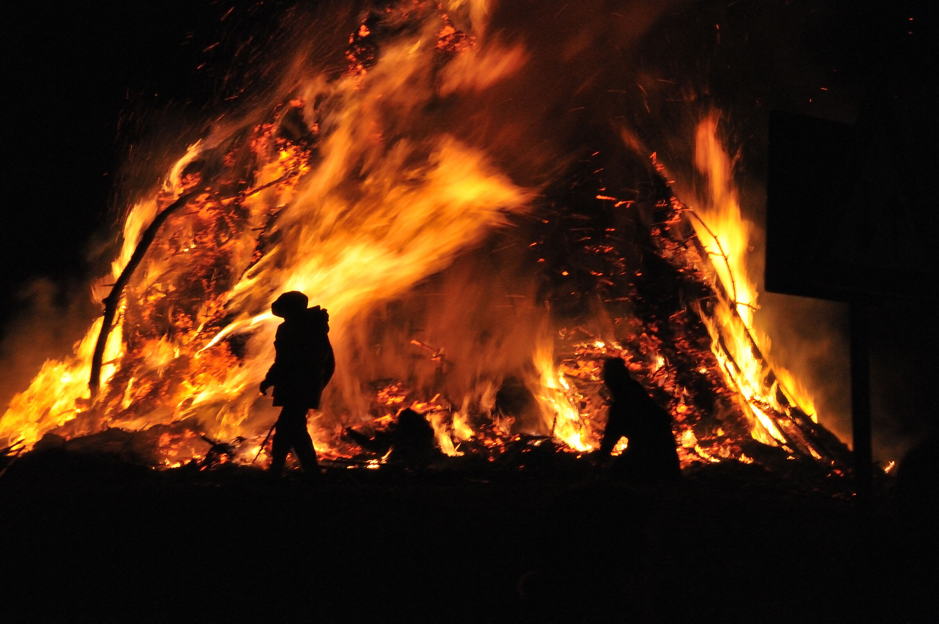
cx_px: 470
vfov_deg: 13.0
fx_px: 2735
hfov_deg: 19.5
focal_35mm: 105
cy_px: 312
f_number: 14
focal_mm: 70
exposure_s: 1/30
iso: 2000
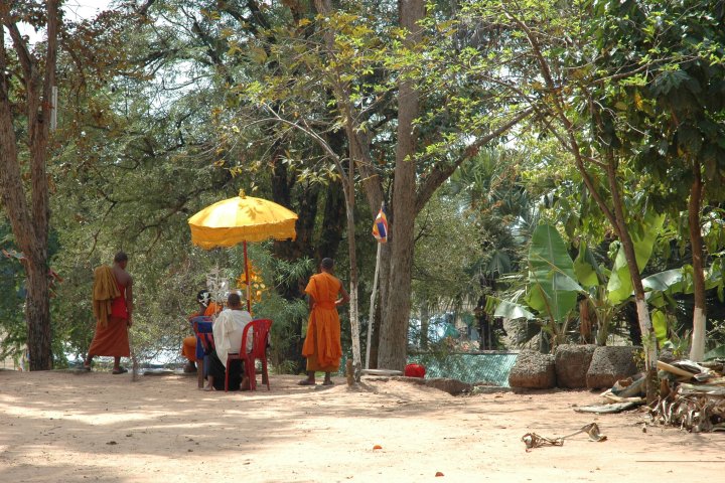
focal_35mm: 105
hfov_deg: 19.5
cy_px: 242
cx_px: 362
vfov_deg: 13.0
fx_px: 2114
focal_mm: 70
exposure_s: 1/250
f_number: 8
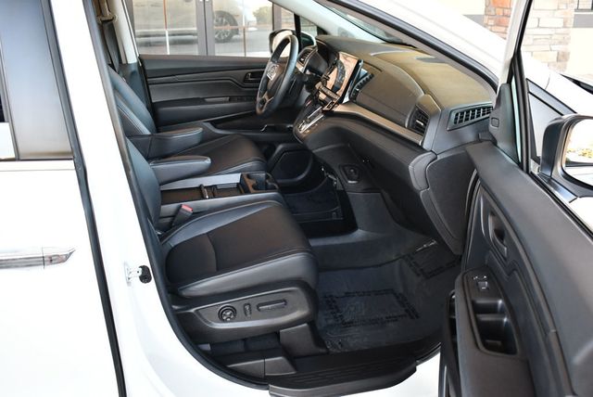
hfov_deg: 53.1
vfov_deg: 36.9
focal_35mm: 36
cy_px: 198
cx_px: 296
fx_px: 594
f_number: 3.5
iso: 800
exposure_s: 1/200
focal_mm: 18
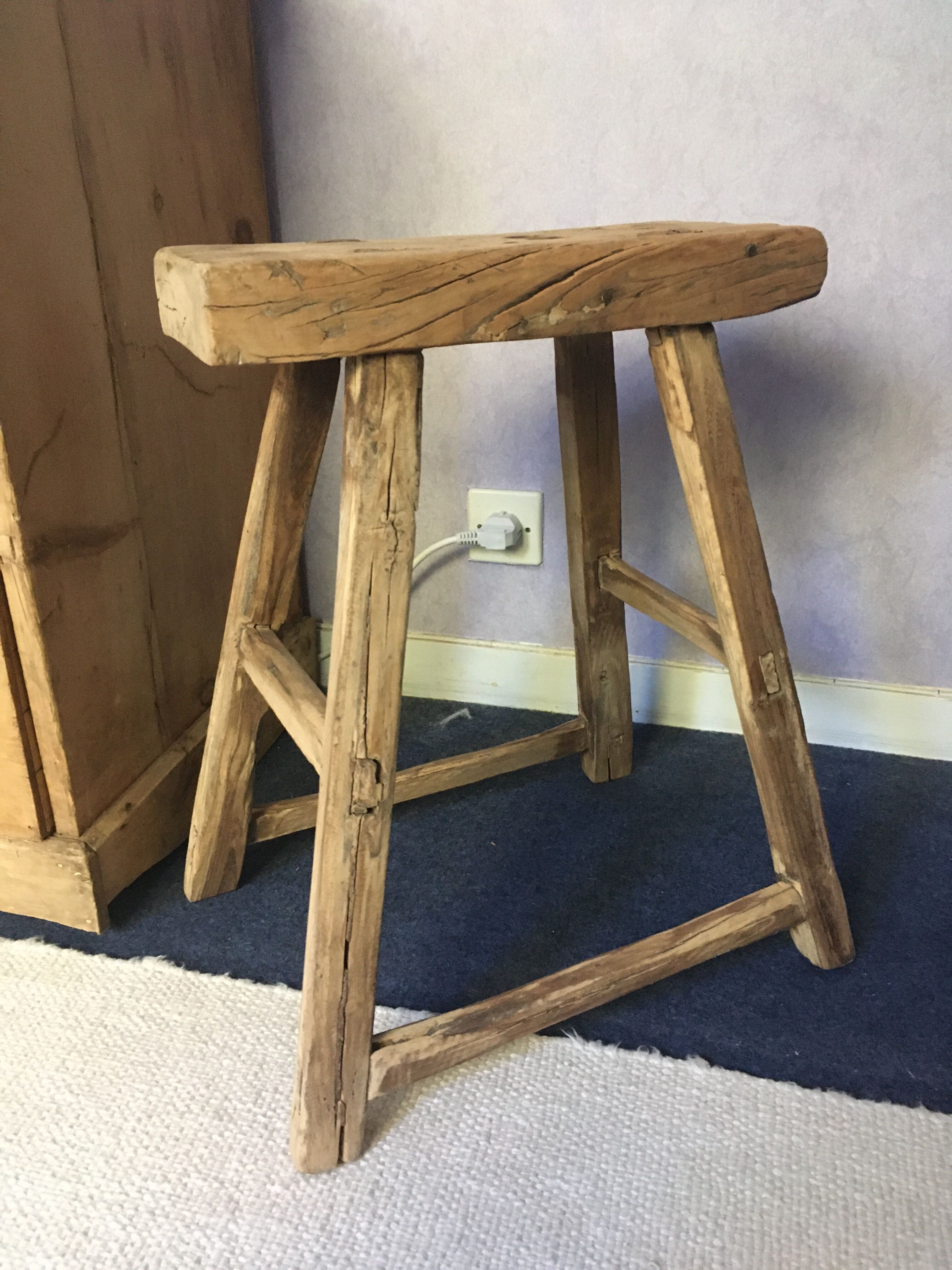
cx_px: 476
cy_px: 635
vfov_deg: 61.7
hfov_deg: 48.2
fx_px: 1063
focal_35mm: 29
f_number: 2.2
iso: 250
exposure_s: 1/17
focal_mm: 4.15
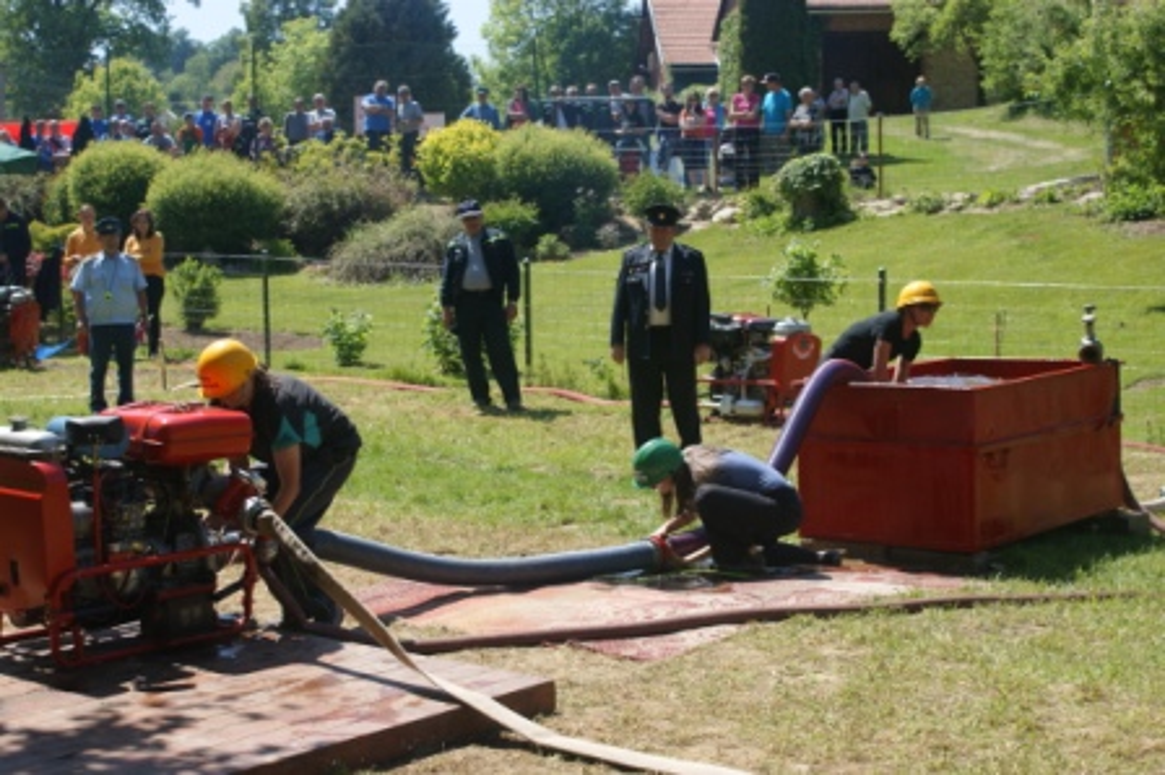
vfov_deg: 20.1
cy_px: 388
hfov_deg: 29.9
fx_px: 2183
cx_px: 582
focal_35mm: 68
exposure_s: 1/250
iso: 100
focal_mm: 45
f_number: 6.3
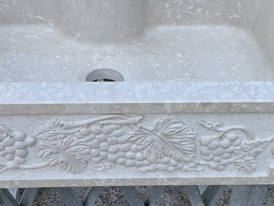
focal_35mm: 58
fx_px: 459
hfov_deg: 33.1
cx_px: 107
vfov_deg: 25.2
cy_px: 114
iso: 25
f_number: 1.8
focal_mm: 4.25
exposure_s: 1/1350
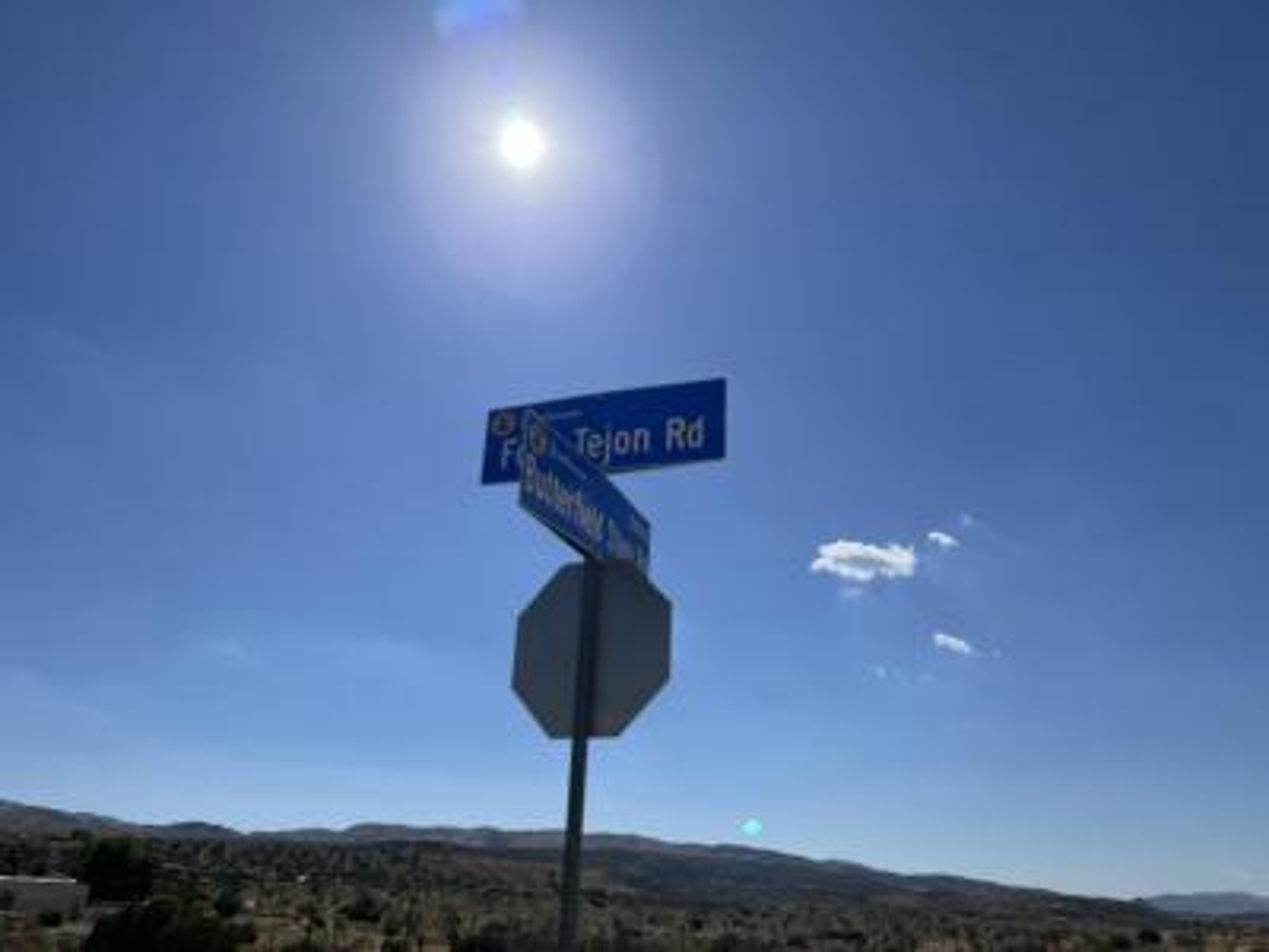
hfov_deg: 67.3
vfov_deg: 53.1
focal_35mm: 26
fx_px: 953
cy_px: 476
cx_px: 634
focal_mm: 5.1
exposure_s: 1/10870
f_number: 1.6
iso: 50
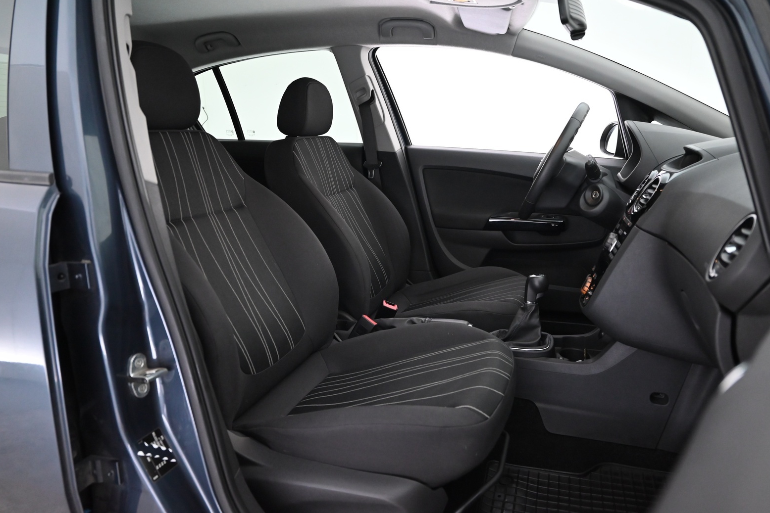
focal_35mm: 25
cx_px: 388
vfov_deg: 51.3
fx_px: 535
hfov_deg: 71.5
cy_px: 247
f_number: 4
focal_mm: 24
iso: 3600
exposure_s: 1/60
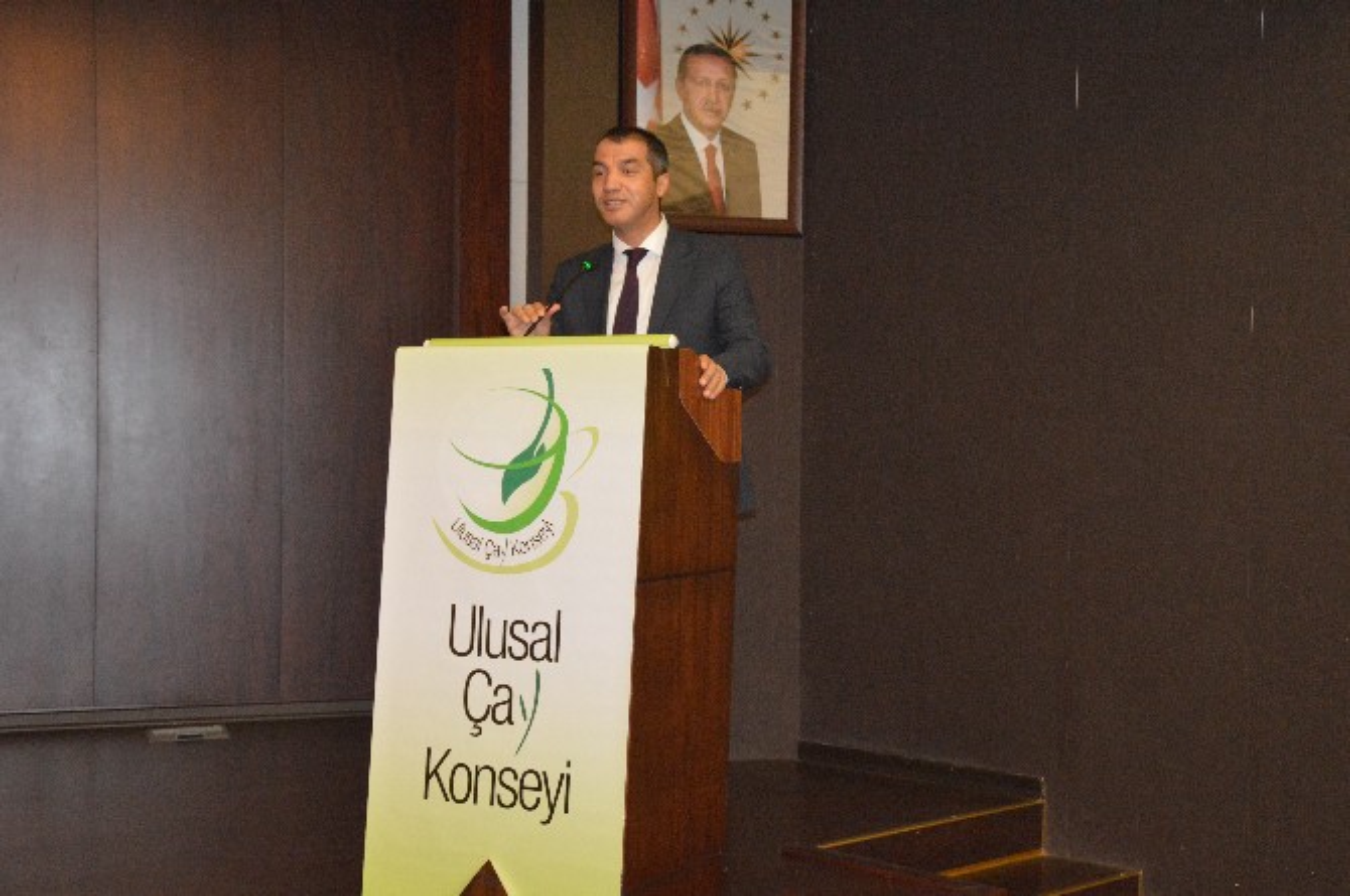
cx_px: 675
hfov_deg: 37.9
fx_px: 1966
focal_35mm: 52
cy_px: 448
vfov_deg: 25.7
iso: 3200
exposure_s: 1/60
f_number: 4.5
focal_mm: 35
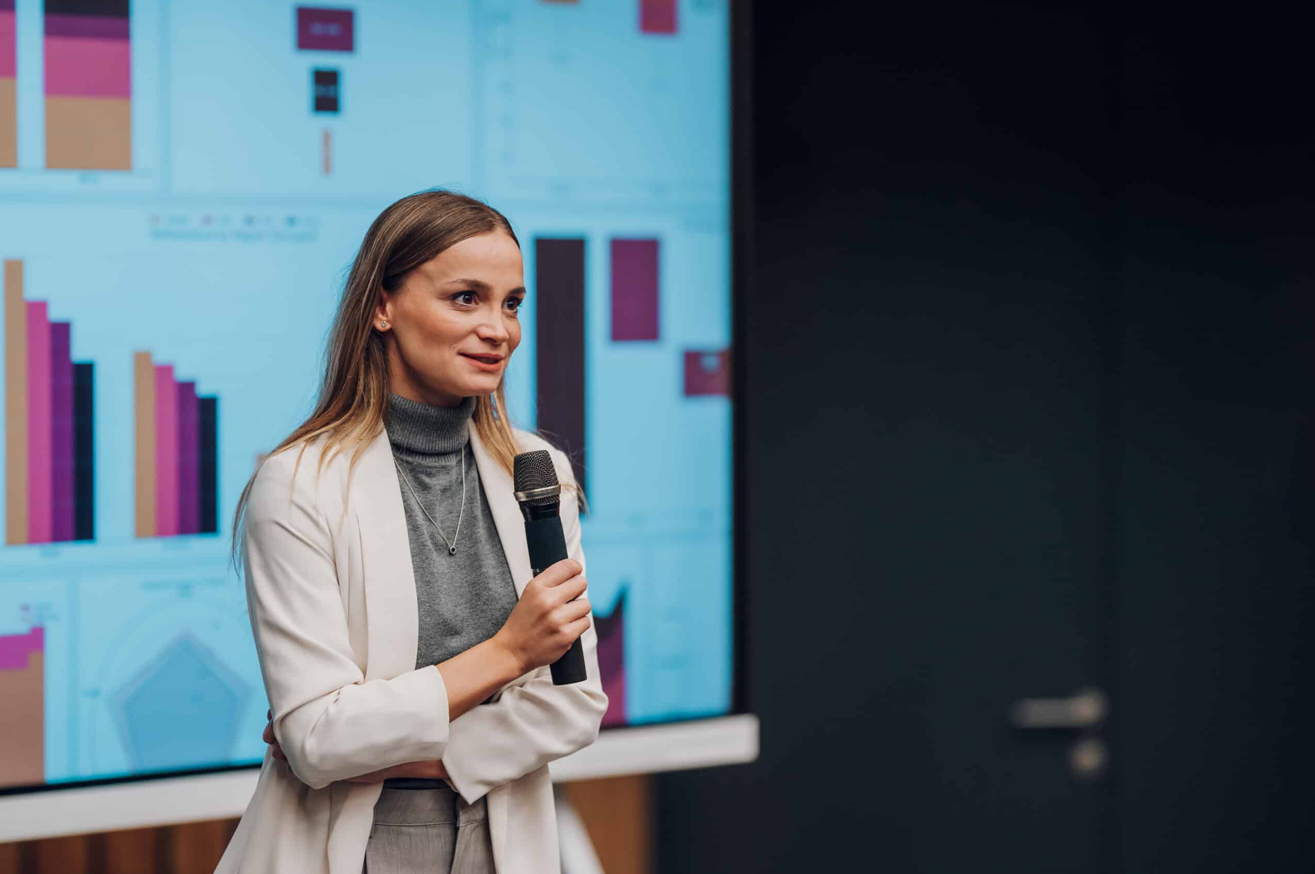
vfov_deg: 10.1
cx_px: 657
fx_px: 4964
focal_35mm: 136
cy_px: 435
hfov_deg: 15.1
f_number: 1.8
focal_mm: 135
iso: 320
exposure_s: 1/250
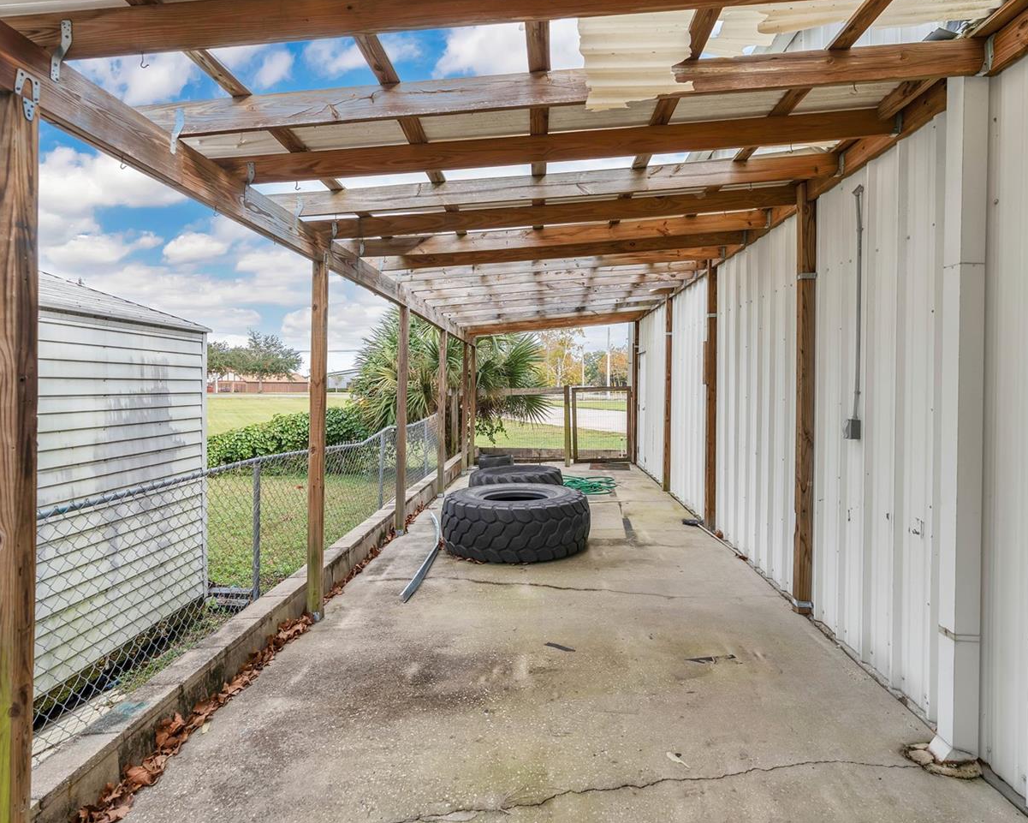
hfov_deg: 80.3
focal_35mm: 20
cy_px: 377
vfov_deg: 68.0
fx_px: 609
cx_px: 533
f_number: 5.6
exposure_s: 1/125
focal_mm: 16
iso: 100
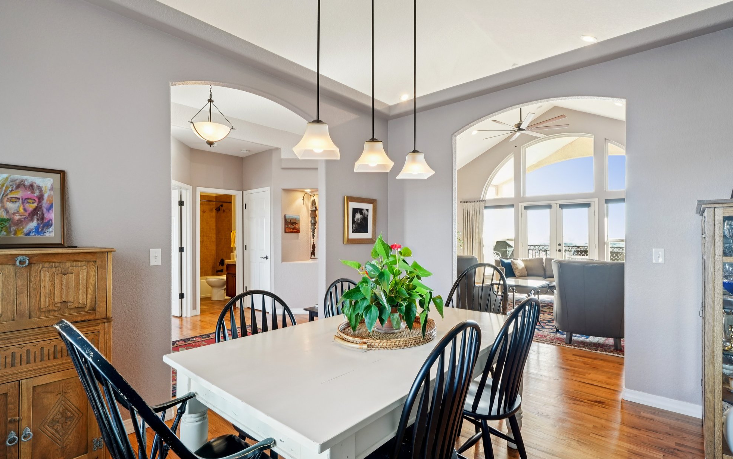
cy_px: 238
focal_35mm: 18
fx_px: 353
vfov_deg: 65.9
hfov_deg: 92.0
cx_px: 351
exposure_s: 1/3.33
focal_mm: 11.1
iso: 800
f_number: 8
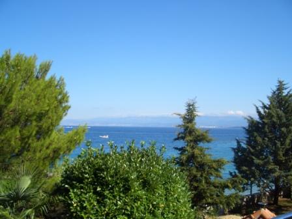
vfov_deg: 40.7
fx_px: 295
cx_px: 146
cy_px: 110
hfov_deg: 52.6
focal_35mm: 35
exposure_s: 1/400
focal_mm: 5.8
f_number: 4.3
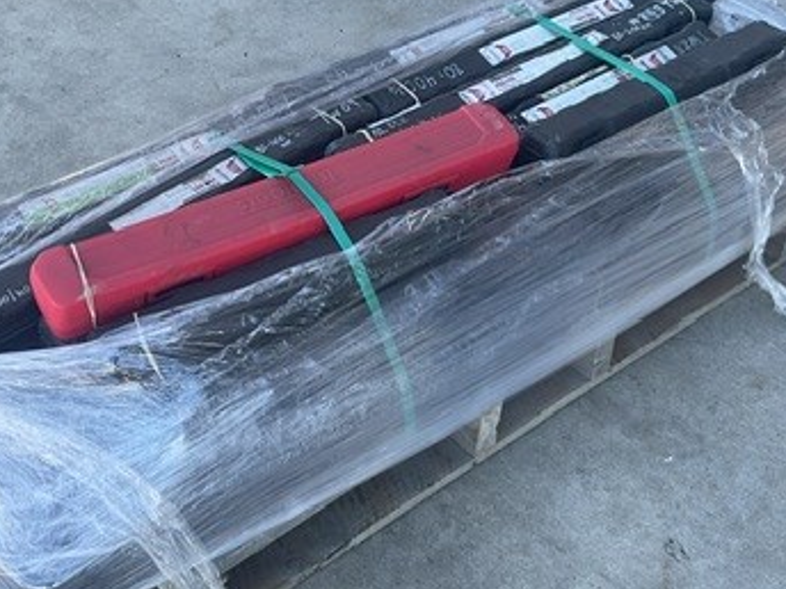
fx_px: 1226
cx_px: 350
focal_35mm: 54
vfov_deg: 27.0
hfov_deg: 35.5
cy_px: 228
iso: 16
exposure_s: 1/142
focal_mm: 3
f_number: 1.8
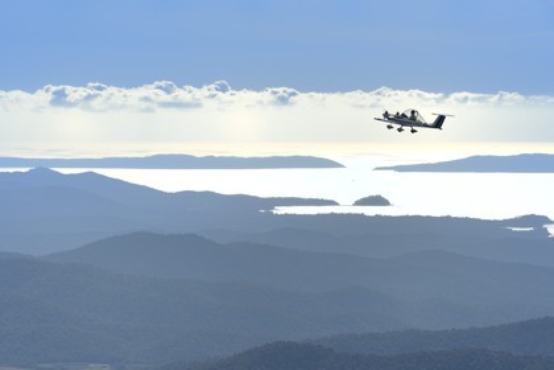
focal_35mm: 200
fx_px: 3078
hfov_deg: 10.3
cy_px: 185
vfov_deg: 6.9
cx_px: 277
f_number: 16
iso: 800
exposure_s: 1/1250
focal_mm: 200
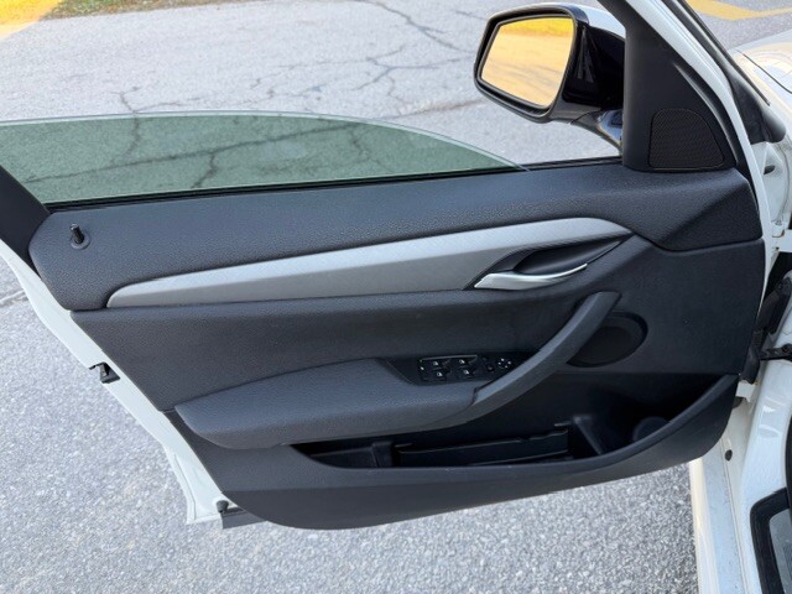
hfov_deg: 71.6
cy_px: 297
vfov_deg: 56.8
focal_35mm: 24
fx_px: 549
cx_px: 396
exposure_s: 1/167
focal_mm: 6.76
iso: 64
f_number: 1.78
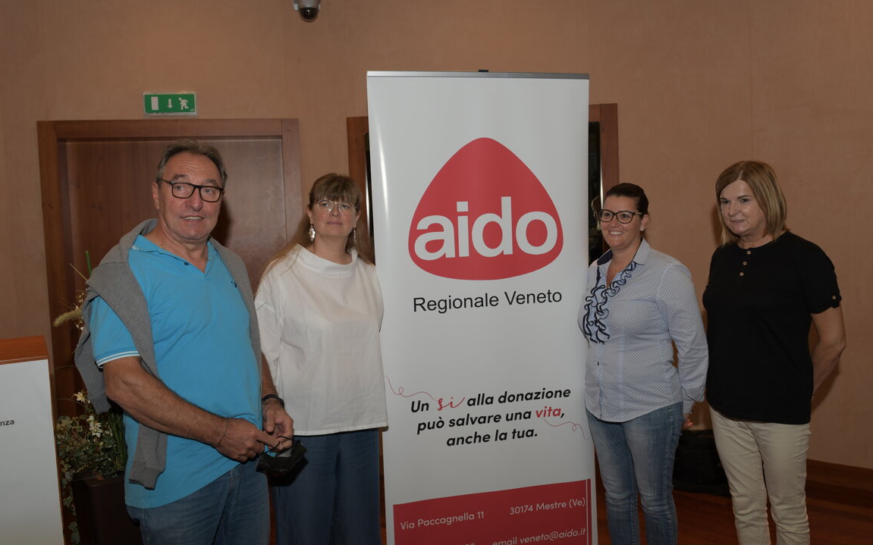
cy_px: 272
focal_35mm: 29
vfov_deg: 43.1
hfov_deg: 64.6
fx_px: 690
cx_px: 436
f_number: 6.3
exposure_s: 1/60
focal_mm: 24
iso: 500
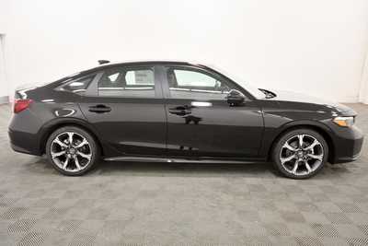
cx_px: 184
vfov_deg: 48.0
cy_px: 123
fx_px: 276
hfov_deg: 67.4
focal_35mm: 27
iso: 1400
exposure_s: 1/125
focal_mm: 18
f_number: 5.3
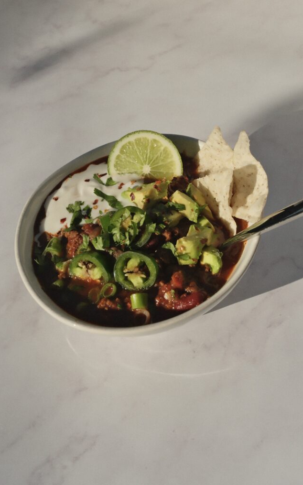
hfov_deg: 35.3
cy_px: 242
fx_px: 476
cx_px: 146
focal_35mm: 36
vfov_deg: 54.0
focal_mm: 23
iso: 500
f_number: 8
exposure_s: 1/1700
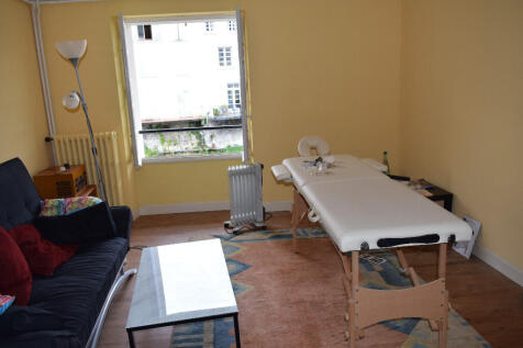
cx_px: 262
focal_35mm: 30
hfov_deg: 61.9
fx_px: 436
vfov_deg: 43.6
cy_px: 174
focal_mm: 20
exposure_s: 1/125
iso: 640
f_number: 5.6
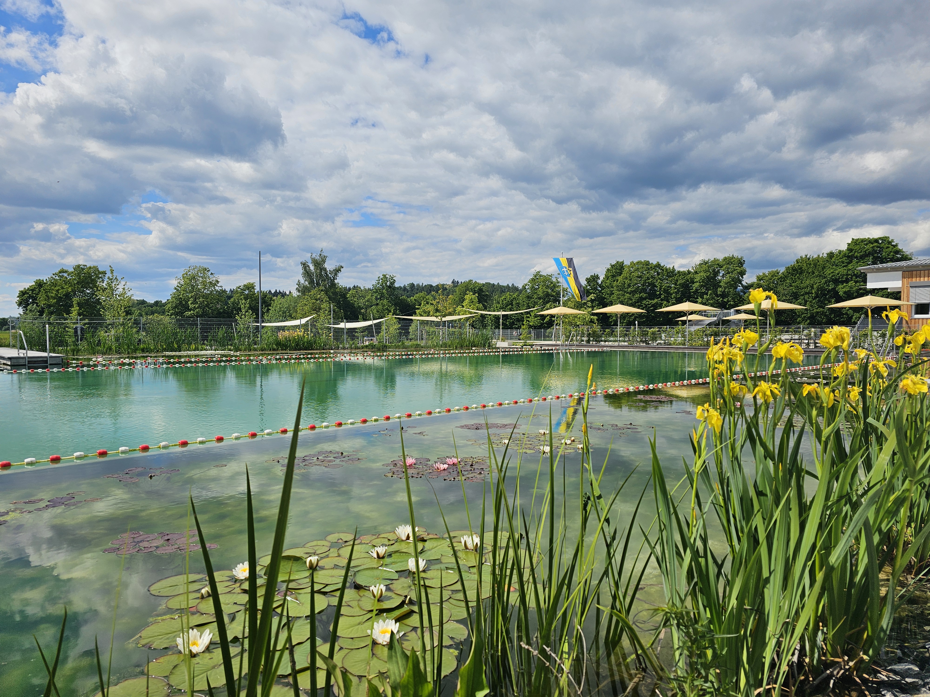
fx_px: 618
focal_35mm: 23
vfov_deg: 58.9
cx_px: 465
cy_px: 348
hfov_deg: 73.9
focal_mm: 6.3
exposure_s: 1/1941
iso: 10
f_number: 1.7
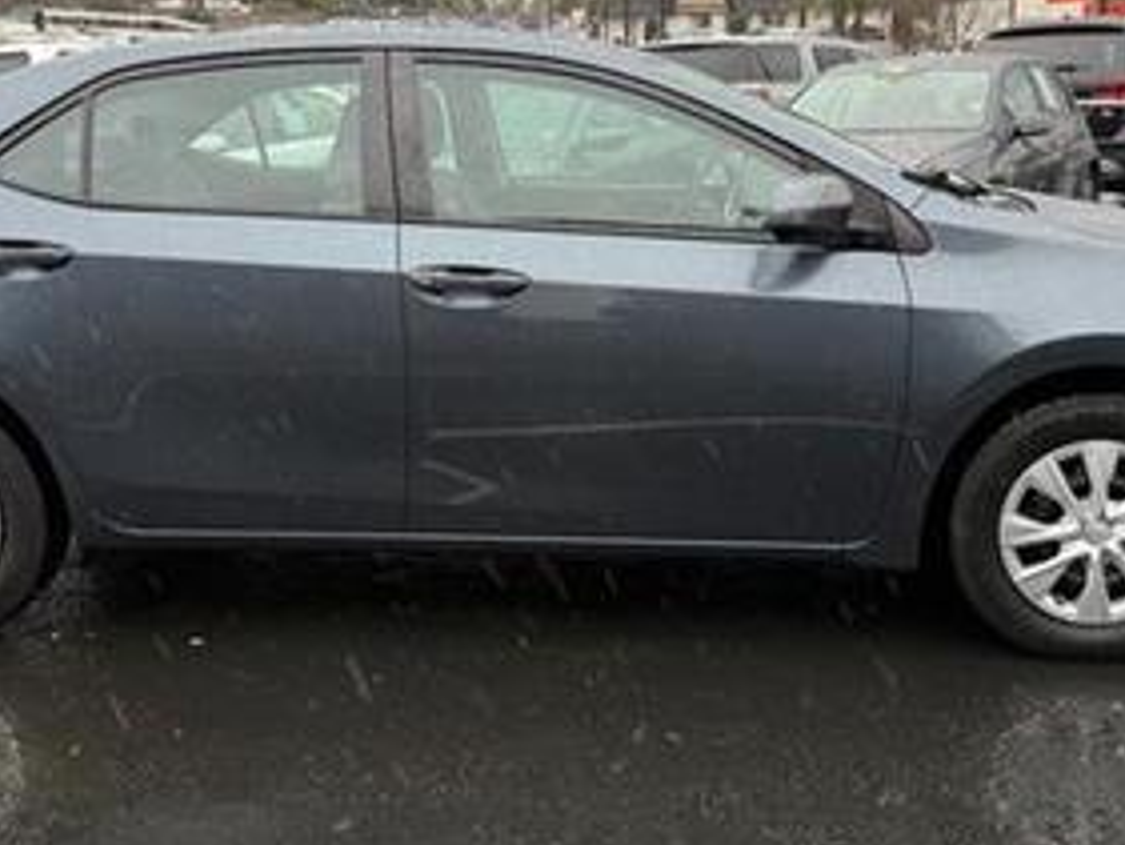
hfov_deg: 43.8
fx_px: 1398
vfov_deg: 33.5
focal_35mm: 43
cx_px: 548
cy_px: 332
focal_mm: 6.76
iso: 64
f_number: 1.78
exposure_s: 1/121
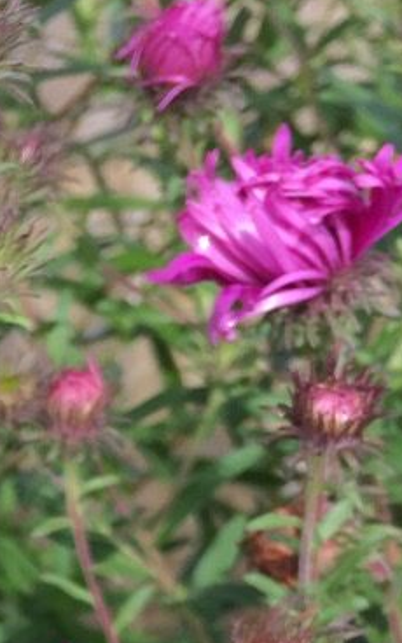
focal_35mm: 107
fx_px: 1876
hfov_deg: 11.6
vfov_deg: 18.6
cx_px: -232
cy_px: 736
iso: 25
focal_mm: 4.15
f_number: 2.2
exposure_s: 1/447
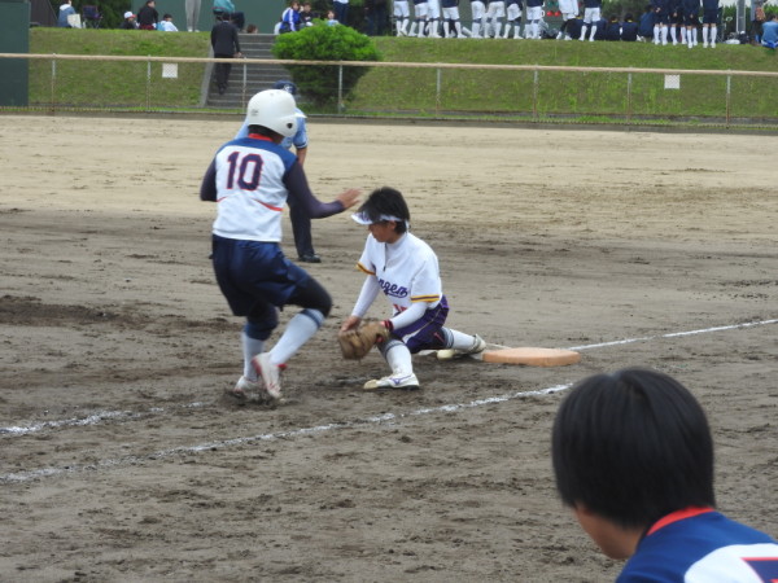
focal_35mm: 150
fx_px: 3371
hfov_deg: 13.2
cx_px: 389
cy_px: 292
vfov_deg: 9.9
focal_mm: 26.9
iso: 100
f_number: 5.2
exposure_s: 1/200
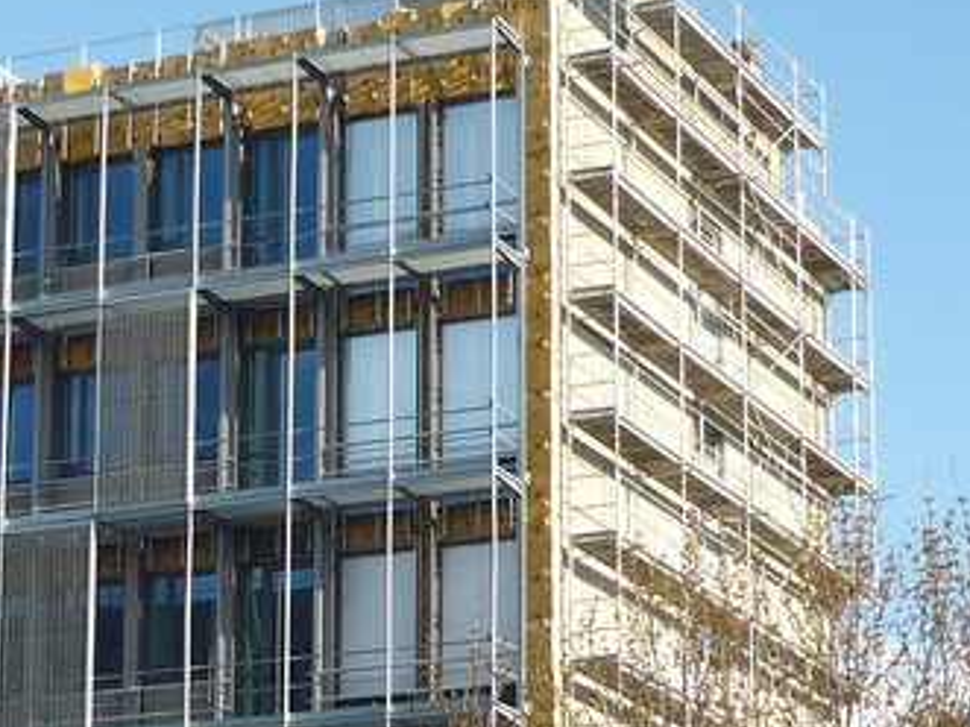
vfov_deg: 11.4
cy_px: 572
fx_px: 3642
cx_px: 138
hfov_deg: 15.0
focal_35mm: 130
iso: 100
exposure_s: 1/500
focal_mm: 7.2
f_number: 3
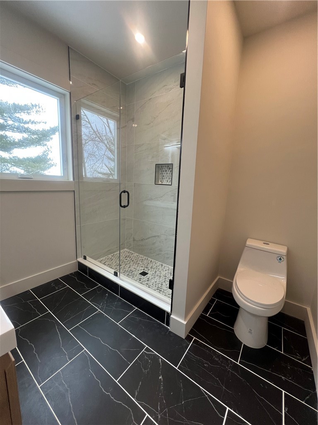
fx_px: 159
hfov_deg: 89.9
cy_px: 212
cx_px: 159
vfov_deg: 106.2
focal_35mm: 13
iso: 125
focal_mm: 1.57
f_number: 1.8
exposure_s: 1/120
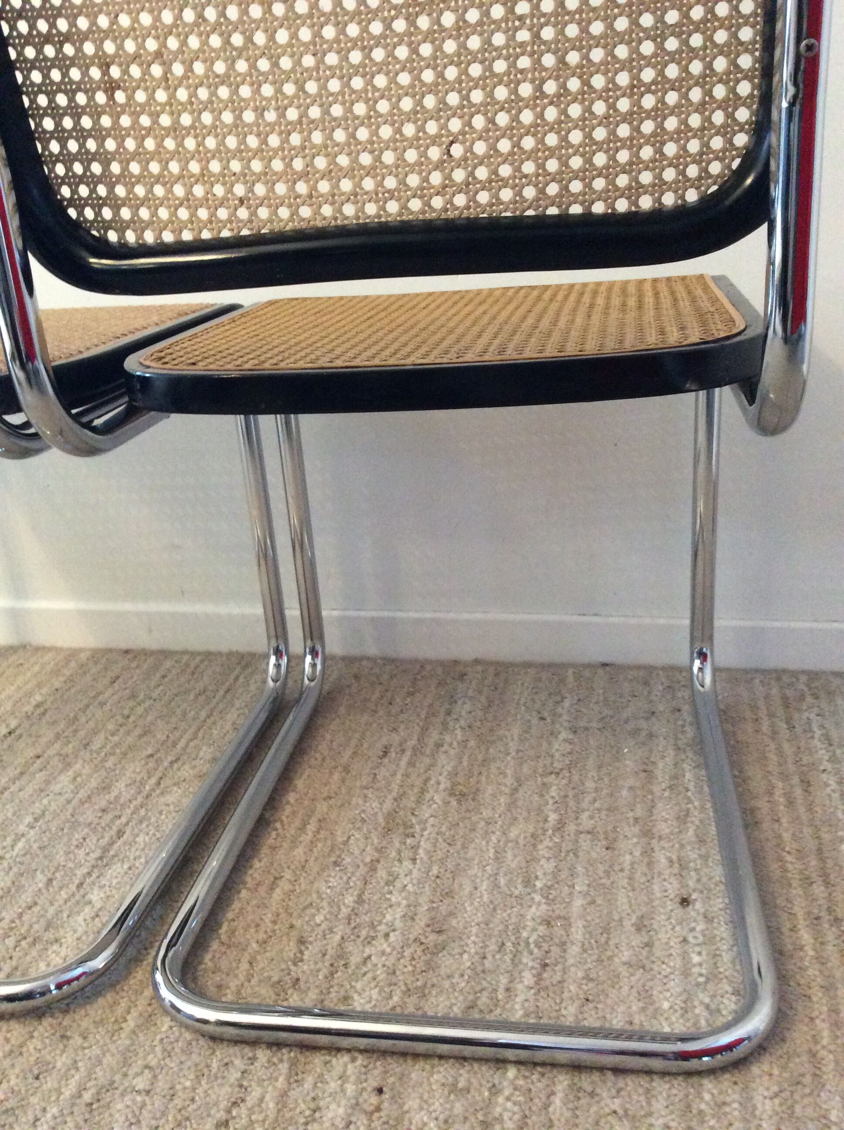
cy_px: 565
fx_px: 1043
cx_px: 422
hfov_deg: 44.1
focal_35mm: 32
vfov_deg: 56.9
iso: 320
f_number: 2.4
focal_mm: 3.3
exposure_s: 1/17
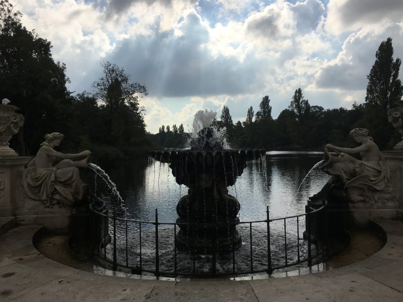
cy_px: 151
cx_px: 202
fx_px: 338
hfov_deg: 61.7
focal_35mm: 29
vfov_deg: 48.2
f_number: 2.2
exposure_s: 1/4525
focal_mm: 4.15
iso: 25
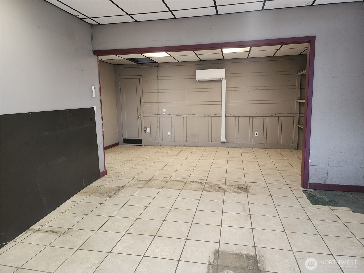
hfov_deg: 73.9
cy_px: 136
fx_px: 242
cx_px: 182
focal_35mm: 23
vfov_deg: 58.9
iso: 400
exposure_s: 1/120
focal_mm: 6.4
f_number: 1.8
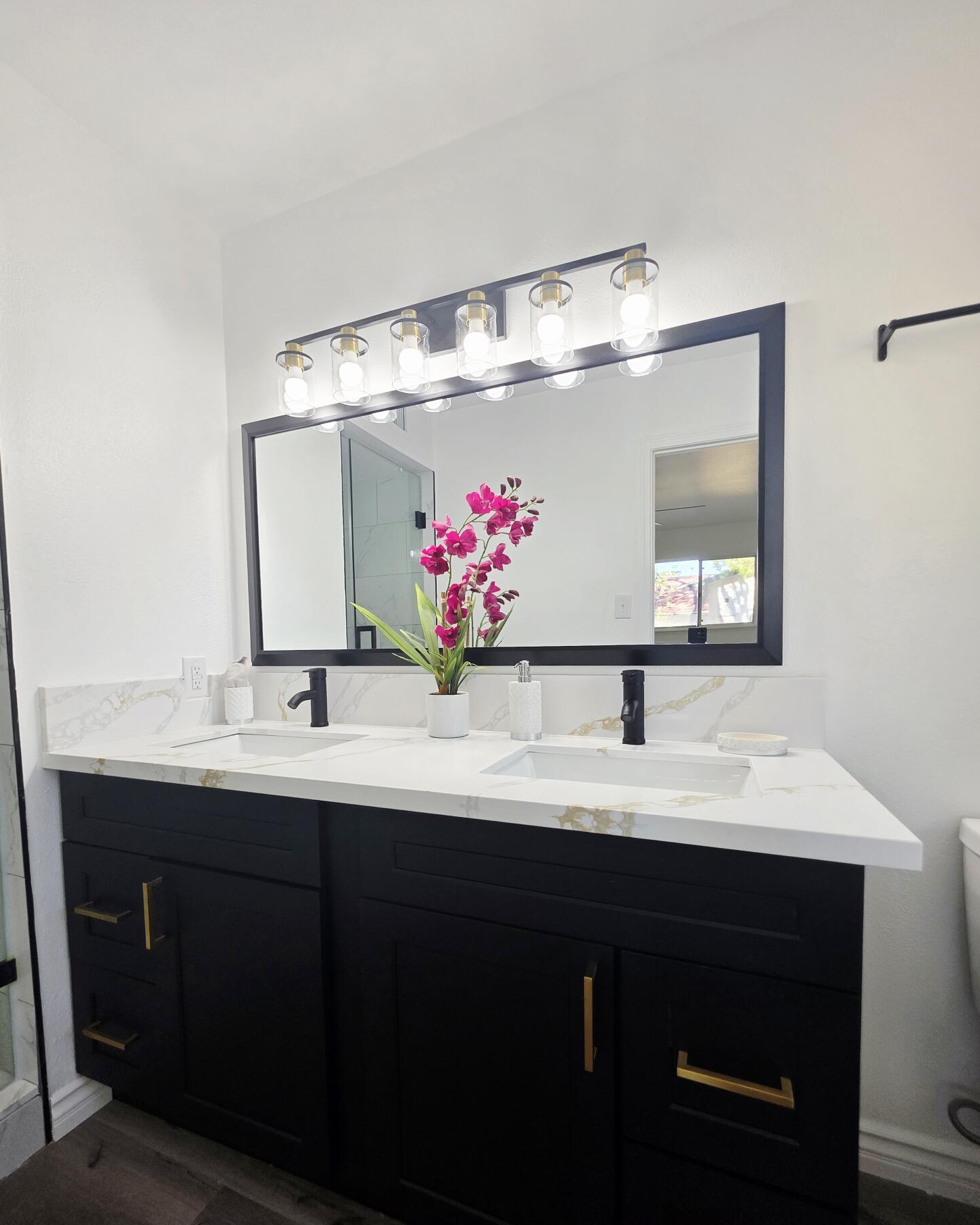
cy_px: 662
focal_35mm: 14
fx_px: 508
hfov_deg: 87.9
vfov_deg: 100.5
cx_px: 476
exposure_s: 1/120
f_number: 1.9
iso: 50
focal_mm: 2.2
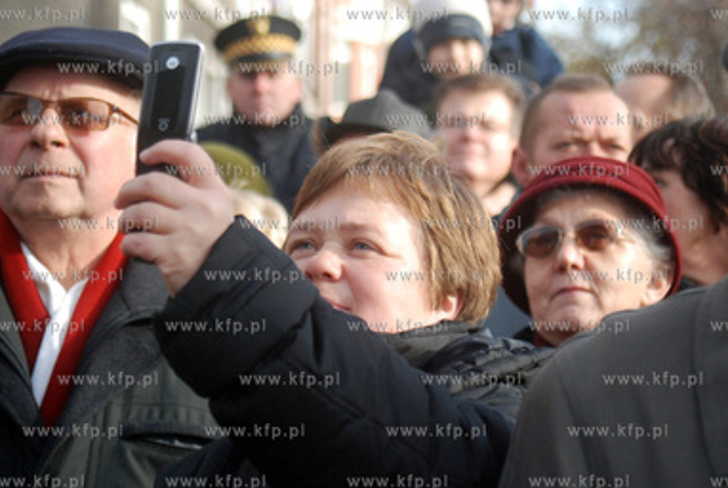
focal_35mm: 110
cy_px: 250
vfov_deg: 12.5
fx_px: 2228
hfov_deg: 18.6
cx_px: 356
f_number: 5.6
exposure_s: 1/1600
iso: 1000
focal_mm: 70
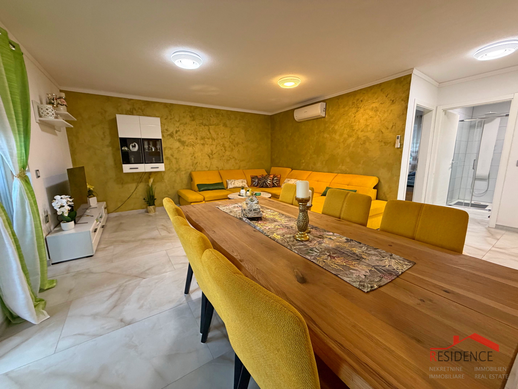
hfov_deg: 102.1
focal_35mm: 14
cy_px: 194
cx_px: 259
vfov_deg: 85.7
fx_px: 209
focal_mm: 2.22
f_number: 2.2
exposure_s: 1/50
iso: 250
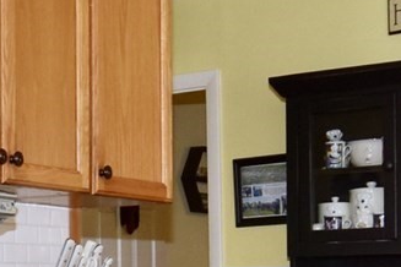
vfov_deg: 14.1
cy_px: 323
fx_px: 1047
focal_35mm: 94
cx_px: 102
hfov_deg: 21.5
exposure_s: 1/60
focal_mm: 10
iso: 280
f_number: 4
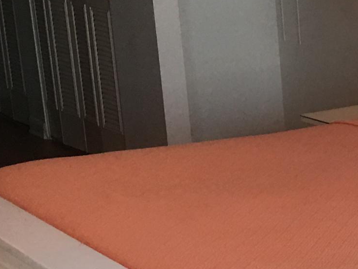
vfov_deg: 12.5
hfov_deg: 15.0
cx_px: 592
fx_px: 1221
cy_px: 207
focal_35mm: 118
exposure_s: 1/30
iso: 40
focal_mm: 4.15
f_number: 2.2
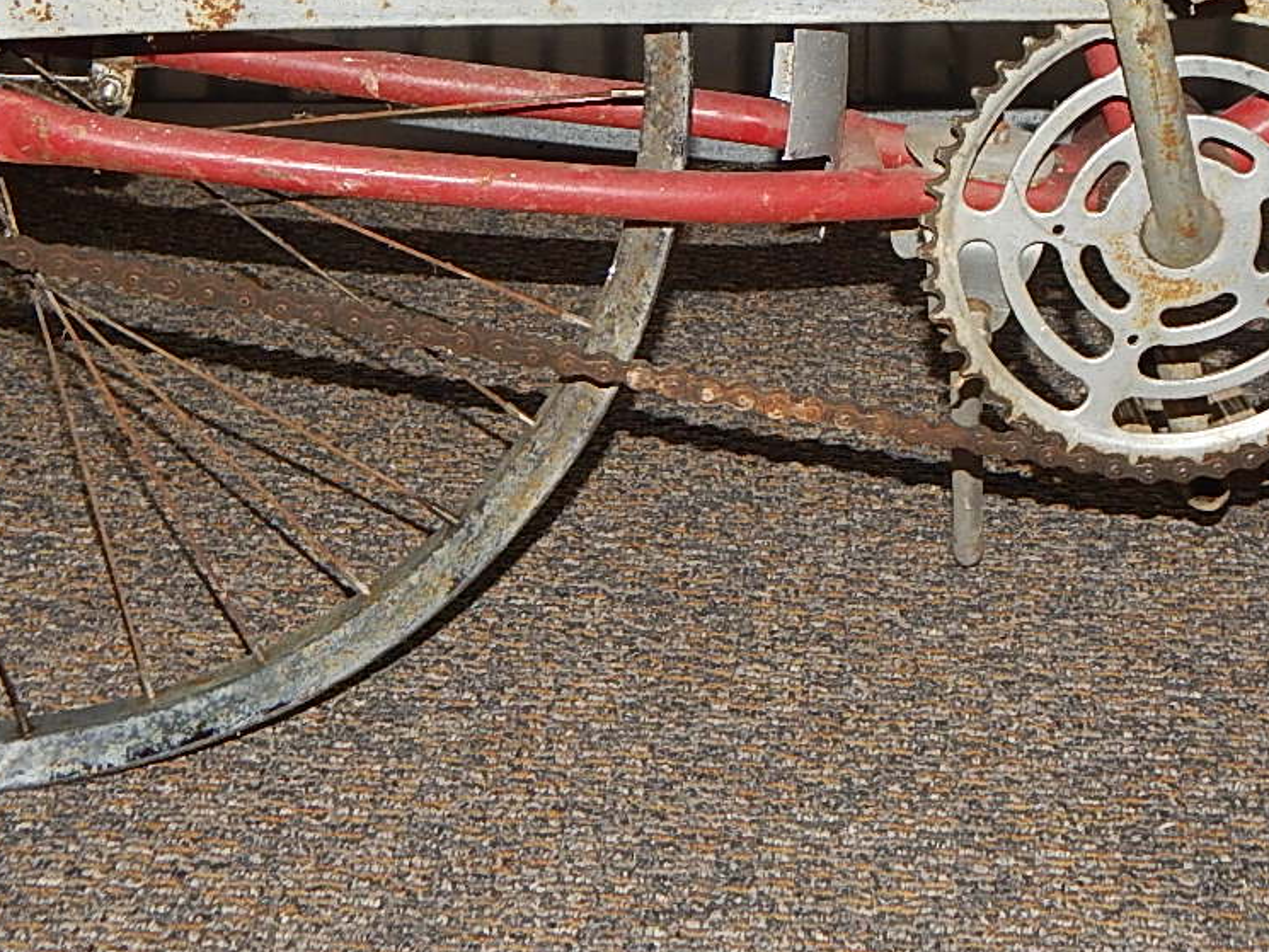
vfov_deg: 19.7
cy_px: 60
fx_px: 2677
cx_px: 850
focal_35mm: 73
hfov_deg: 26.5
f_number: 3.3
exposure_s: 1/30
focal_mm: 6.1
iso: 200
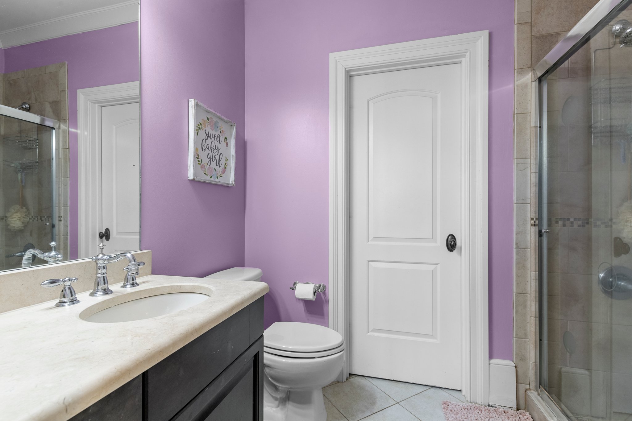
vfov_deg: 70.4
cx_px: 316
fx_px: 298
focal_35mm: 17
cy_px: 210
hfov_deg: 93.3
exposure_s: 1/6
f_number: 7.1
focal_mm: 17
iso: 400
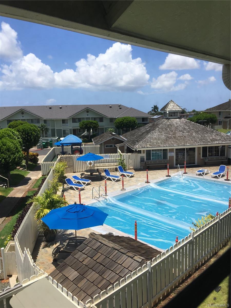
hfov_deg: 48.2
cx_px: 116
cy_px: 154
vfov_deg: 61.7
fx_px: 258
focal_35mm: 29
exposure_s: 1/1832
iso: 25
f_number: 2.2
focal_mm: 4.15
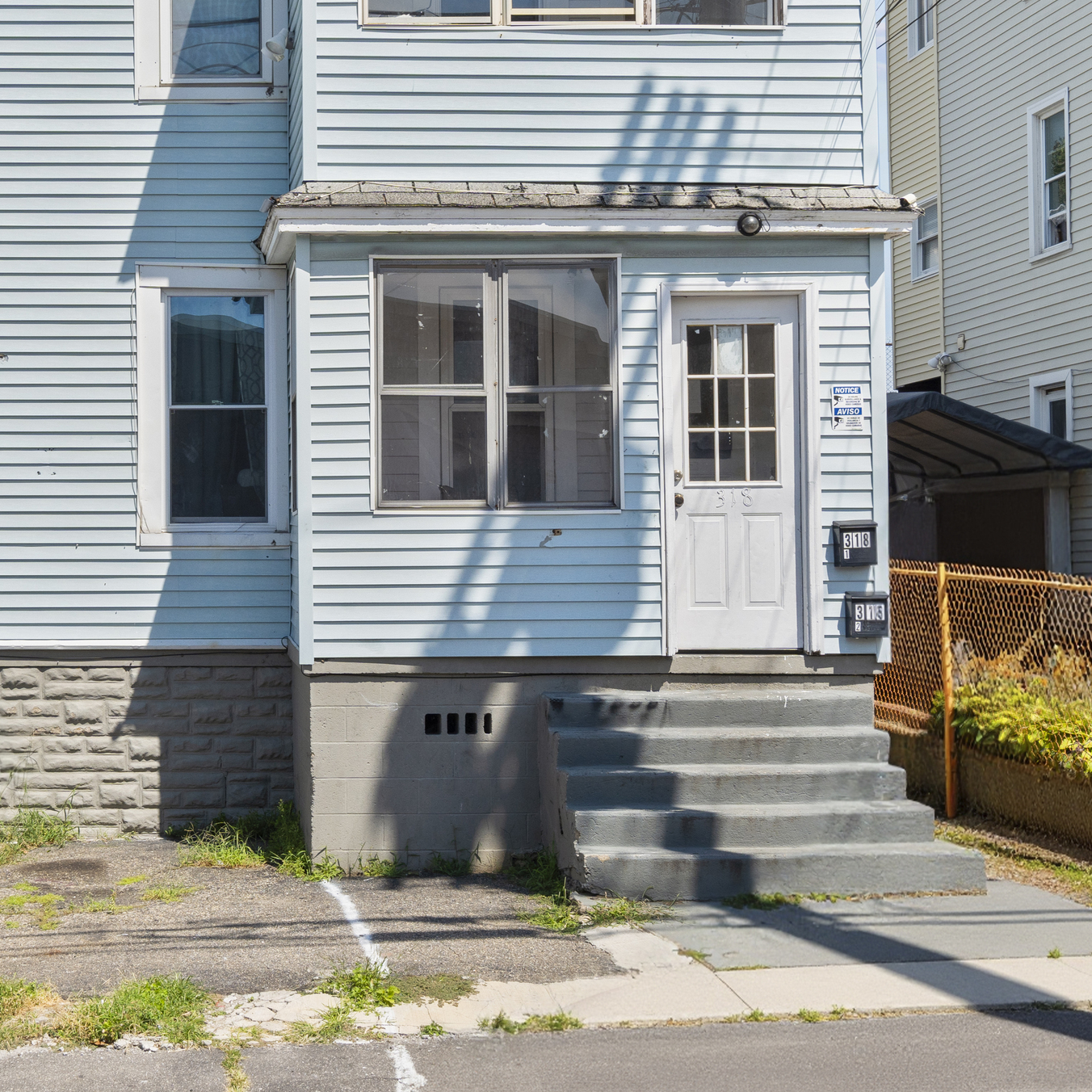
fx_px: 1999
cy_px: 267
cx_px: 202
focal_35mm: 56
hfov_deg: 29.8
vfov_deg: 30.0
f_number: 9
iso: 200
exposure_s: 1/100
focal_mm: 29
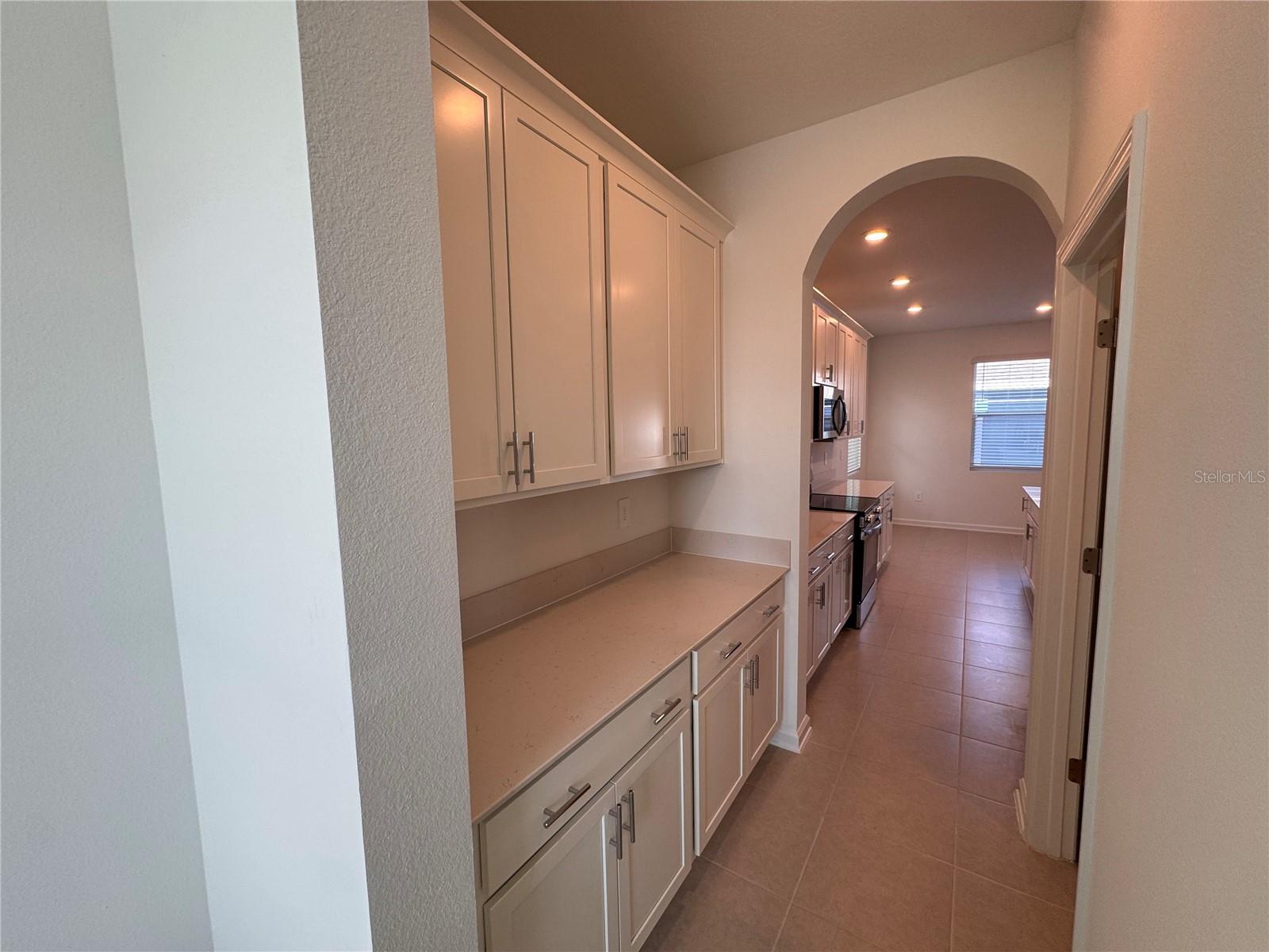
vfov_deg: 85.7
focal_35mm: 14
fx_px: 513
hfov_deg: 102.1
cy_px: 476
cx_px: 634
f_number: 2.2
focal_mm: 2.22
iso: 80
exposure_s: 1/120
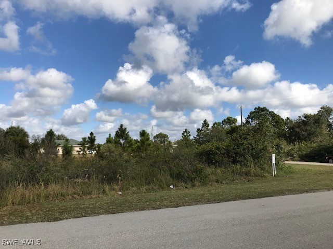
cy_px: 124
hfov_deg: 63.4
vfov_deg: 49.7
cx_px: 166
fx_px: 269
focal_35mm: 28
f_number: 1.8
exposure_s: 1/3300
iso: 20
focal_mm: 3.99
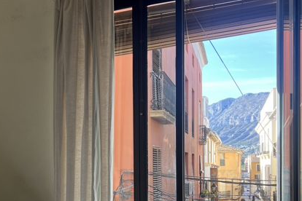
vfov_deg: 28.5
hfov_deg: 42.1
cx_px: 96
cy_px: 168
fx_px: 386
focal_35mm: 46
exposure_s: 1/343
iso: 50
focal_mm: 5.7
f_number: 1.5
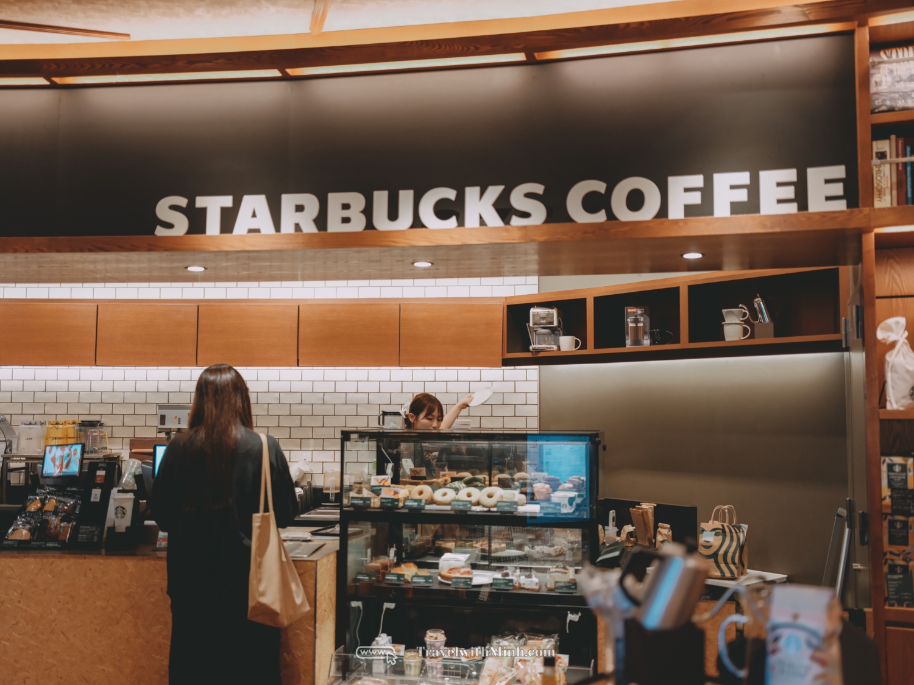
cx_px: 457
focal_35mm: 36
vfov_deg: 39.7
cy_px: 342
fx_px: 951
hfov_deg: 51.4
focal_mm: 45
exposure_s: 1/100
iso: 800
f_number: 2.8
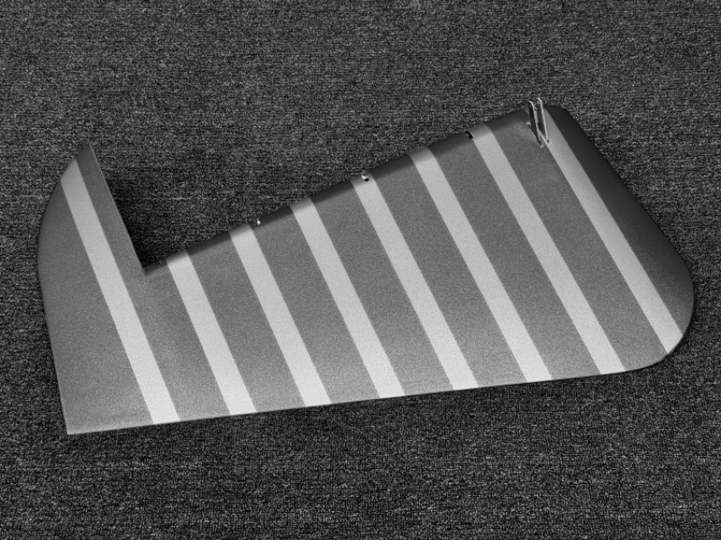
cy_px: 270
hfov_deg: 39.7
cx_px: 360
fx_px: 999
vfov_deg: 30.3
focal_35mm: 48
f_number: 1.78
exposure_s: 1/100
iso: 64
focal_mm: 6.76
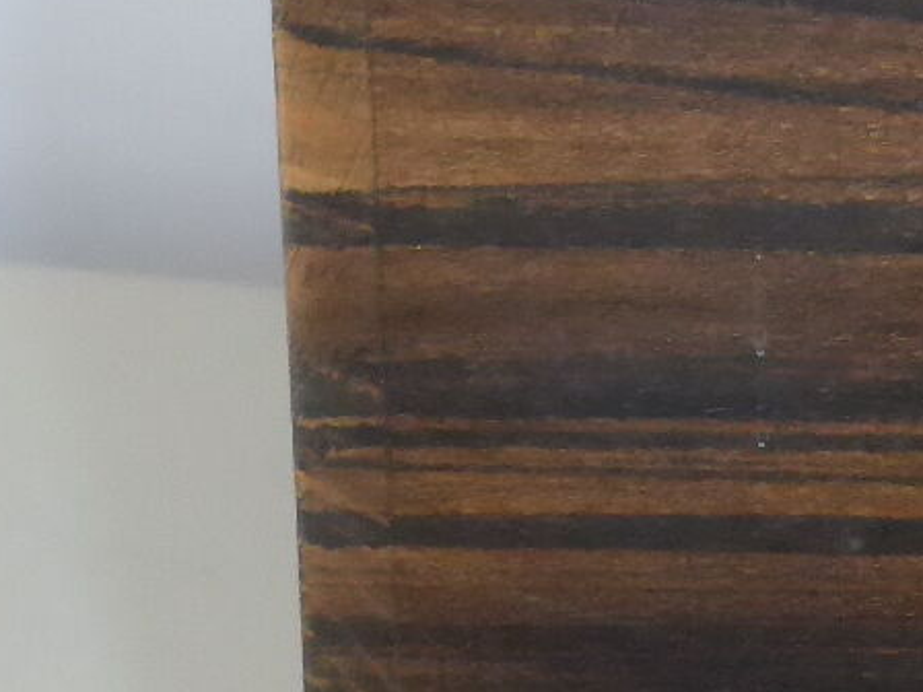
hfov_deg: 8.0
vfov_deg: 6.0
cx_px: 898
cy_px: -342
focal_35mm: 247
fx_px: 6586
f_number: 4.6
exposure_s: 1/60
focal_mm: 9.7
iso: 500
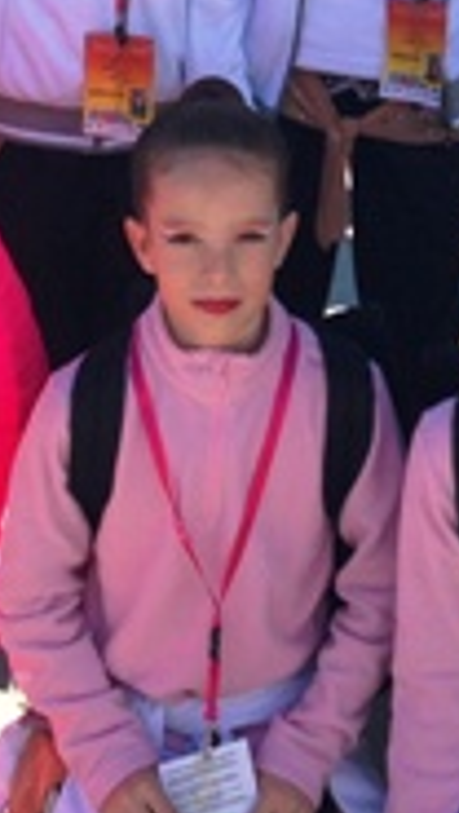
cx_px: 521
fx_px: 2695
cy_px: -88
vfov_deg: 16.6
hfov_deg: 9.6
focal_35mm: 125
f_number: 2.4
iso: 50
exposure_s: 1/559
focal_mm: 4.12
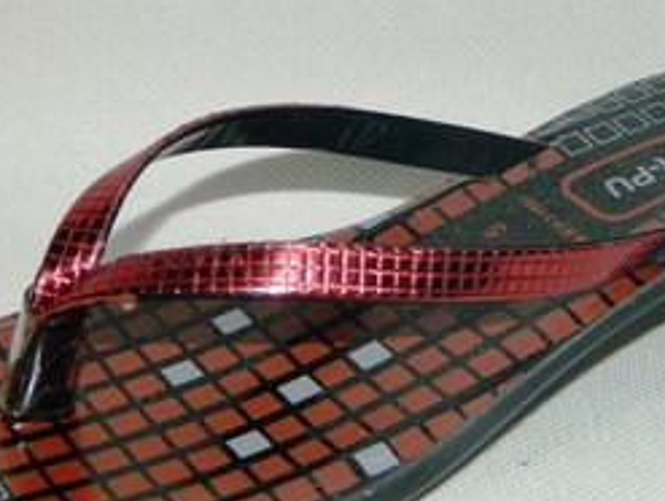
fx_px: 1828
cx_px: 382
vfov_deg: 15.6
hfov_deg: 20.6
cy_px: 195
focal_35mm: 95
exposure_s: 1/50
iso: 200
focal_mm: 8.4
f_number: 10.2
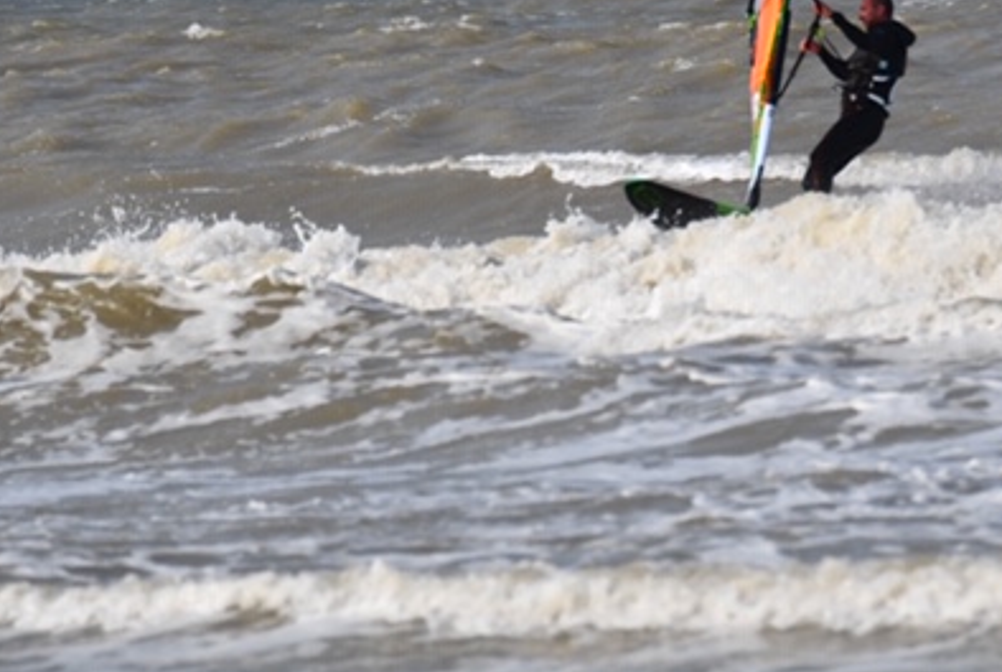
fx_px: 14941
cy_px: 354
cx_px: 633
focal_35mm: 536
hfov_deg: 3.8
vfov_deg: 2.6
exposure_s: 1/2000
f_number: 8
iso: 400
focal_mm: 220
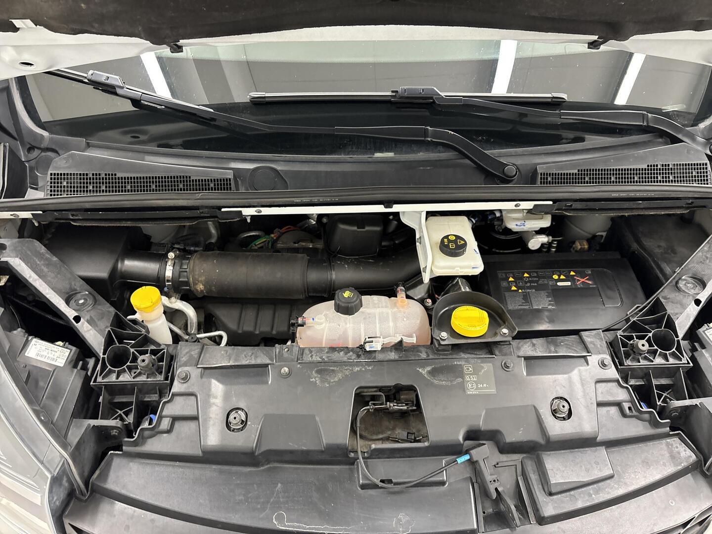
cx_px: 356
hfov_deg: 67.3
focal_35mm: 26
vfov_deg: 53.1
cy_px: 267
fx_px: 535
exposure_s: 1/50
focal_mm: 5.96
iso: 250
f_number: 1.6
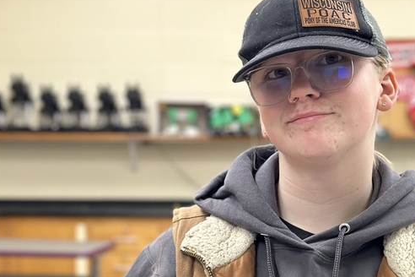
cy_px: 345
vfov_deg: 12.8
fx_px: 1199
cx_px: 251
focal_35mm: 104
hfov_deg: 19.6
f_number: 1.78
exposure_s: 1/60
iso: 125
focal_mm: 6.86
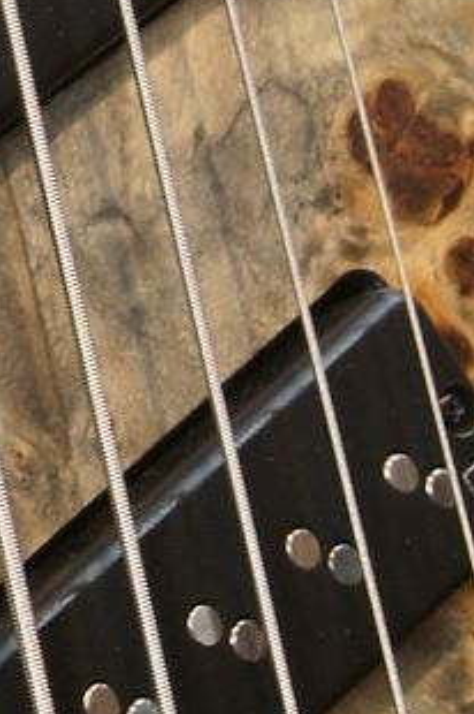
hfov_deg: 2.5
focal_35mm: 554
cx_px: -168
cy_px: -182
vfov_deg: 3.7
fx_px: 10965
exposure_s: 1/4
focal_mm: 50
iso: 100
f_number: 6.3
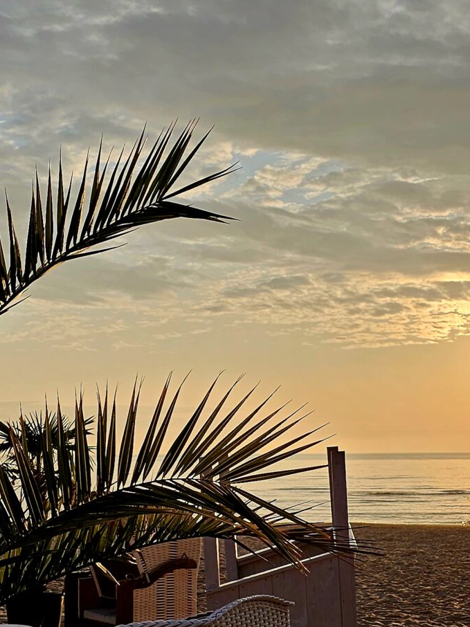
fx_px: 1177
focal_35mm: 65
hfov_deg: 22.6
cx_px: 246
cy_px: 462
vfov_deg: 29.4
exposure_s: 1/909
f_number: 1.7
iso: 10
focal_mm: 6.3
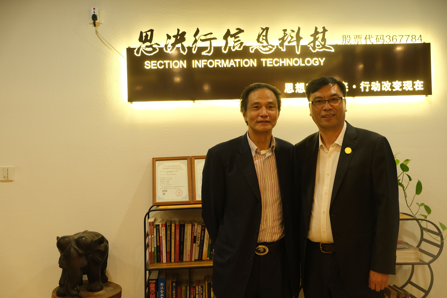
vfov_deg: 35.1
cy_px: 149
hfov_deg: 50.7
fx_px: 472
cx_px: 224
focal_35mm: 38
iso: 800
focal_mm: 25.4
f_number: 3.2
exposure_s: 1/40
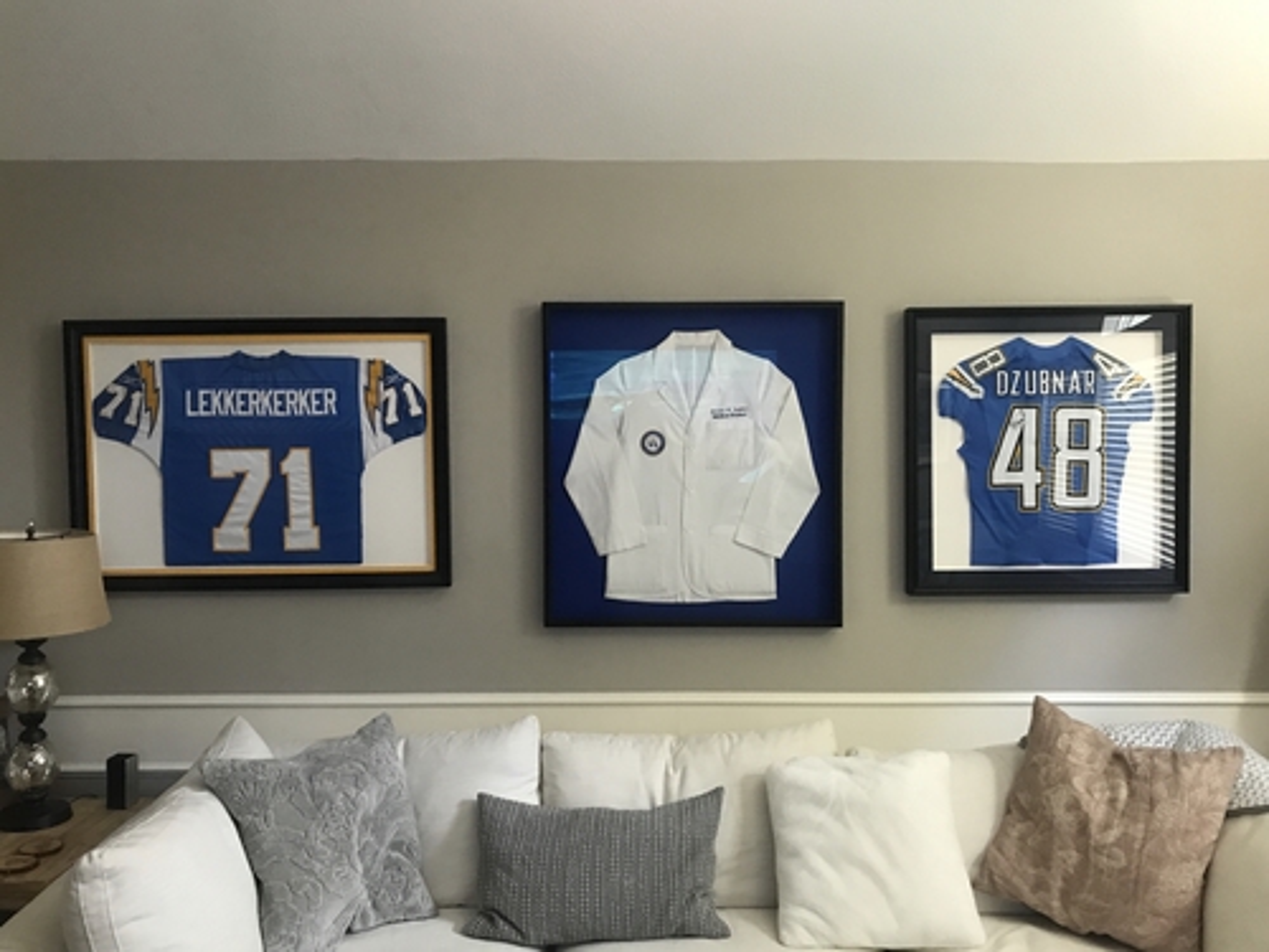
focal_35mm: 28
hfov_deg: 63.4
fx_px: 1026
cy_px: 476
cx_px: 634
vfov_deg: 49.7
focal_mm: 3.99
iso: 80
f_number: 1.8
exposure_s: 1/15
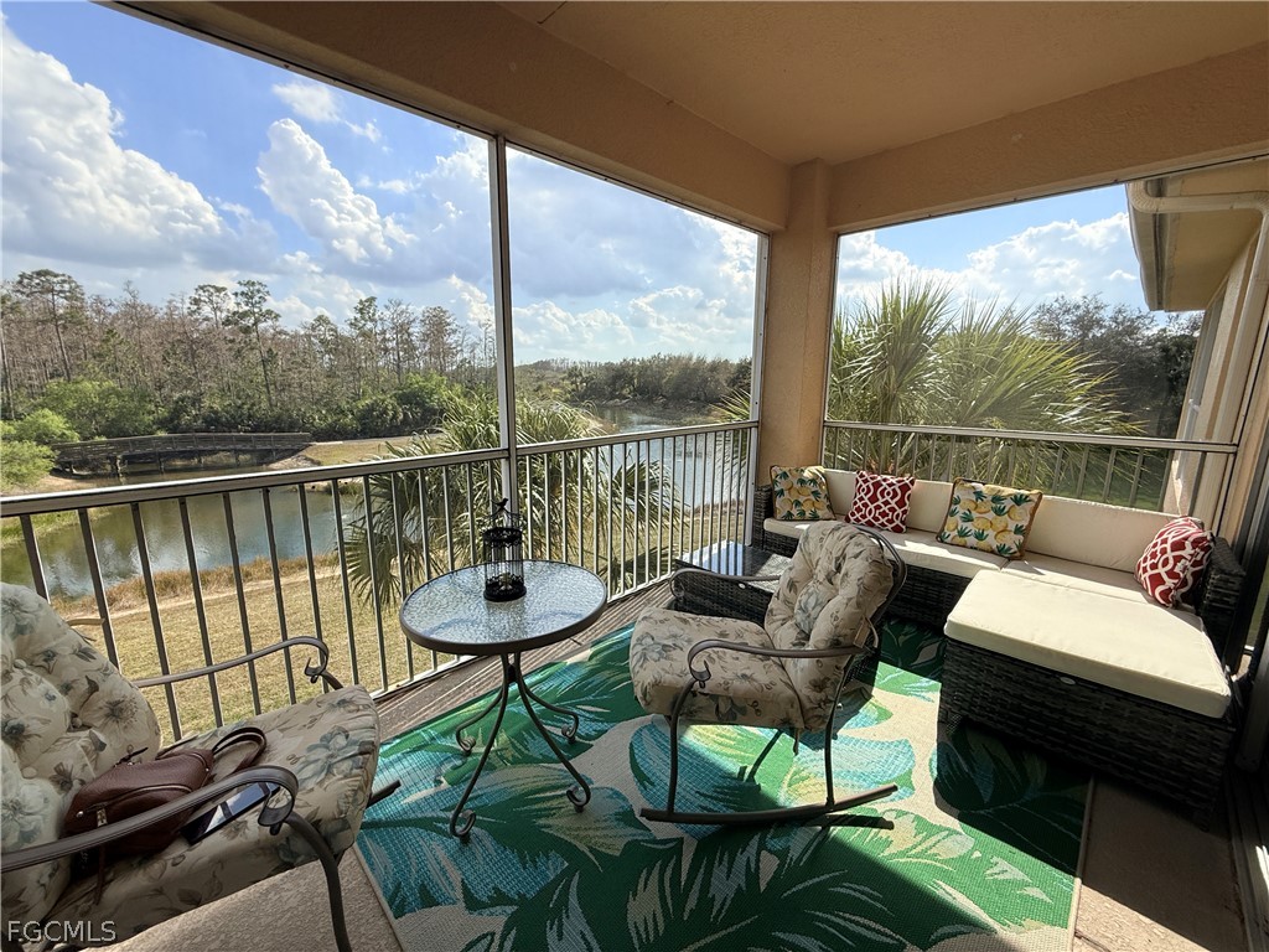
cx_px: 634
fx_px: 513
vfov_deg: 85.7
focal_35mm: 14
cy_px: 476
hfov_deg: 102.1
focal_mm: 2.22
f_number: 2.2
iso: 64
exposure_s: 1/1312
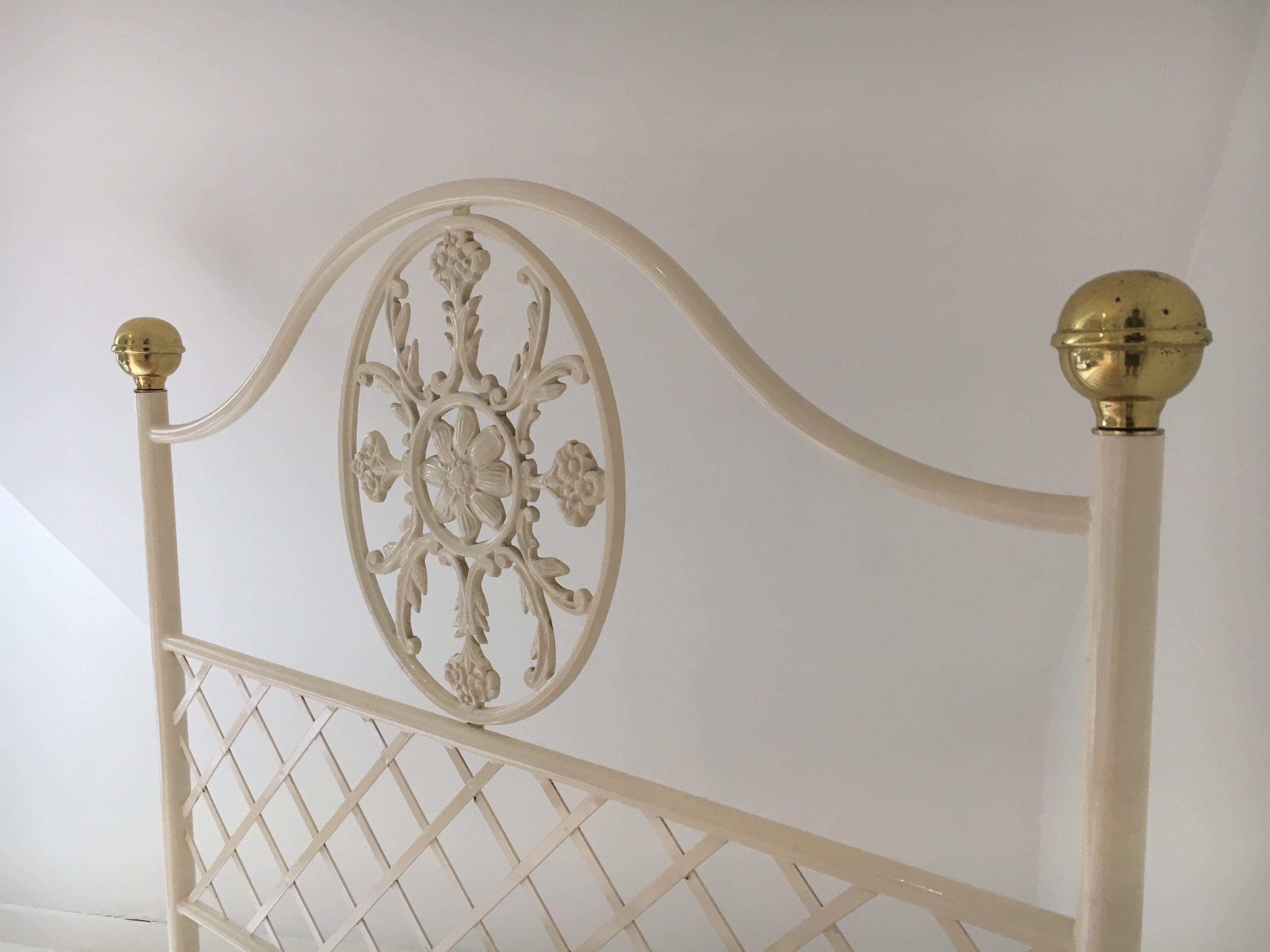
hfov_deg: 61.7
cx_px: 635
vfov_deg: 48.2
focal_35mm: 29
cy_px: 476
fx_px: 1064
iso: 32
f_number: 2.2
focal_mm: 4.15
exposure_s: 1/33
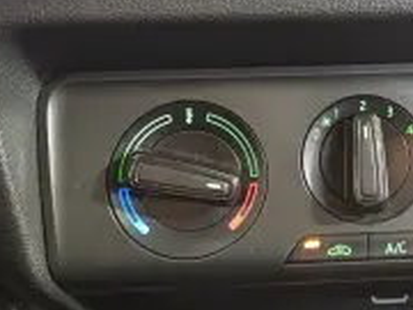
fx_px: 597
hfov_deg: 36.4
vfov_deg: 29.0
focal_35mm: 50
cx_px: 351
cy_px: 113
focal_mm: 4.65
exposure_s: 1/20
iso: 1000
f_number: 1.8
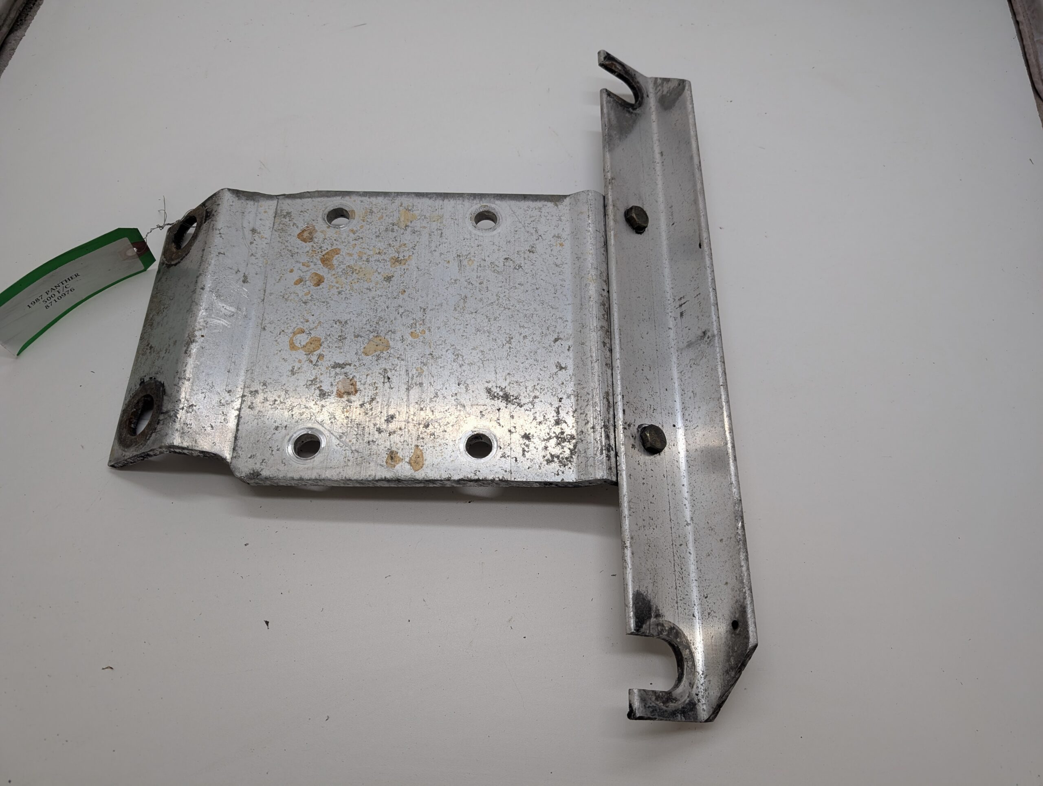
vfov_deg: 56.9
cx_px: 522
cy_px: 393
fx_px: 724
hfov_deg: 71.5
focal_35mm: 24
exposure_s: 1/95.5
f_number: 1.68
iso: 48
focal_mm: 6.9
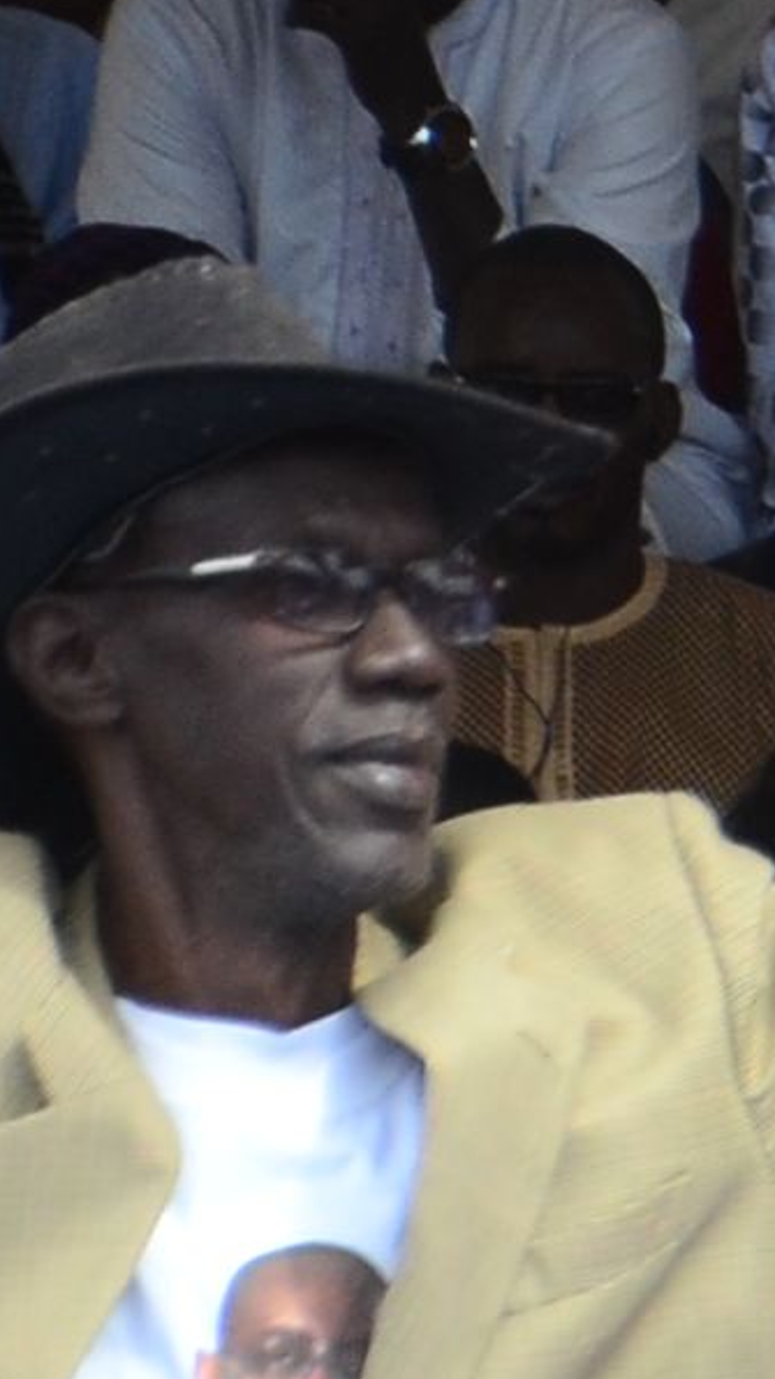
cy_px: 2483
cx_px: 4180
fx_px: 34836
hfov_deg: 1.3
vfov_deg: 2.3
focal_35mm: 953
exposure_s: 1/640
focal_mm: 98
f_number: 5.6
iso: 500
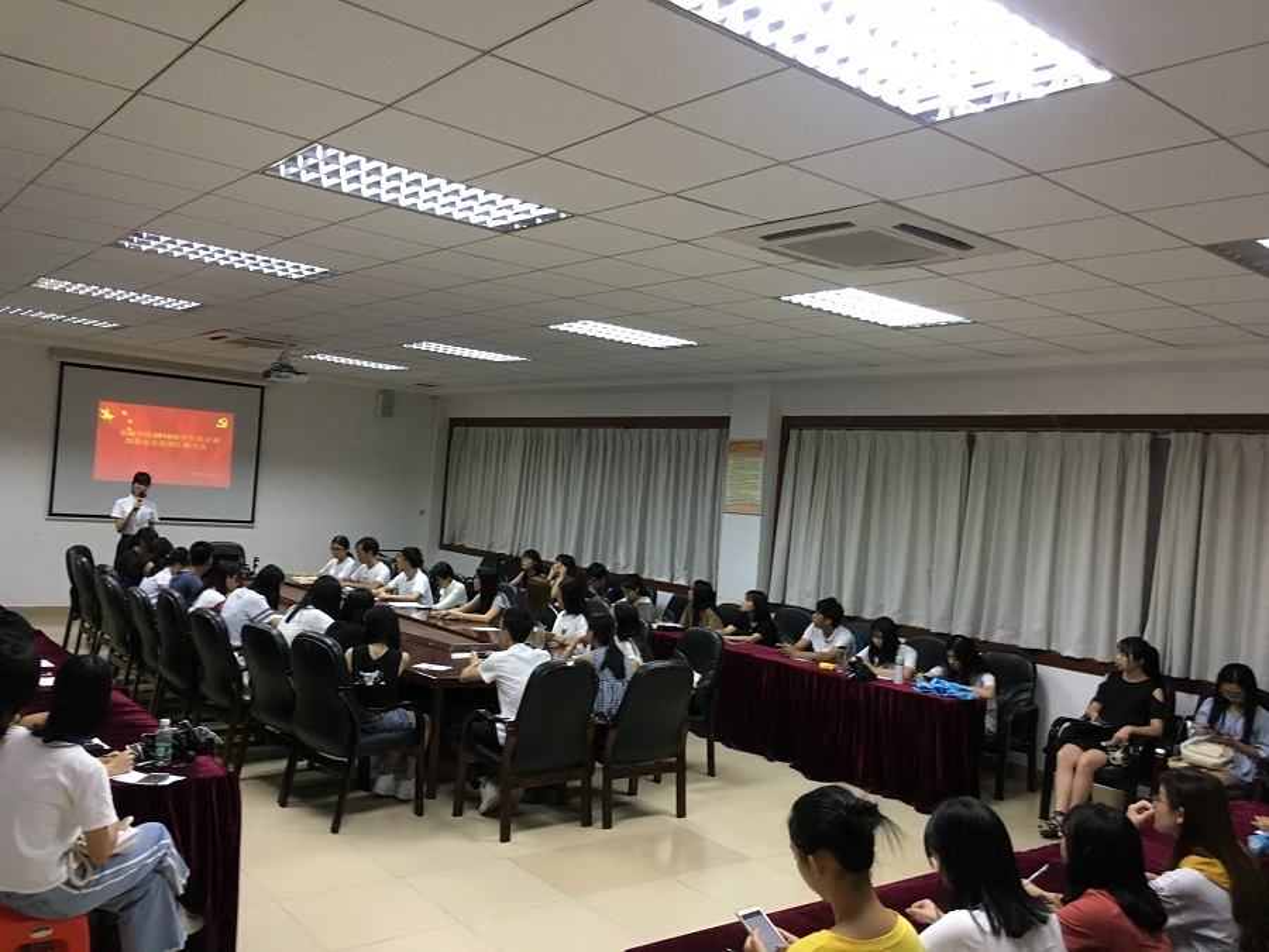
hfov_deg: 61.7
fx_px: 1063
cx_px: 634
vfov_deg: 48.2
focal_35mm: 29
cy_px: 476
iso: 160
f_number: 2.2
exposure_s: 1/33
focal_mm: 4.15
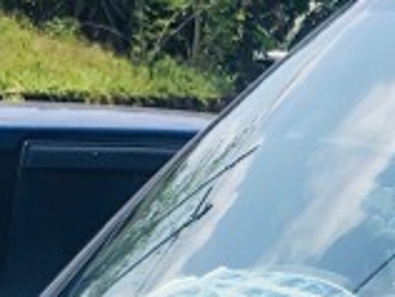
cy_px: 527
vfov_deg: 8.1
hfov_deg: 10.0
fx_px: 2023
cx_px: 885
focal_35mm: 177
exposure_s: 1/1919
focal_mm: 4
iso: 20
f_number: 1.8
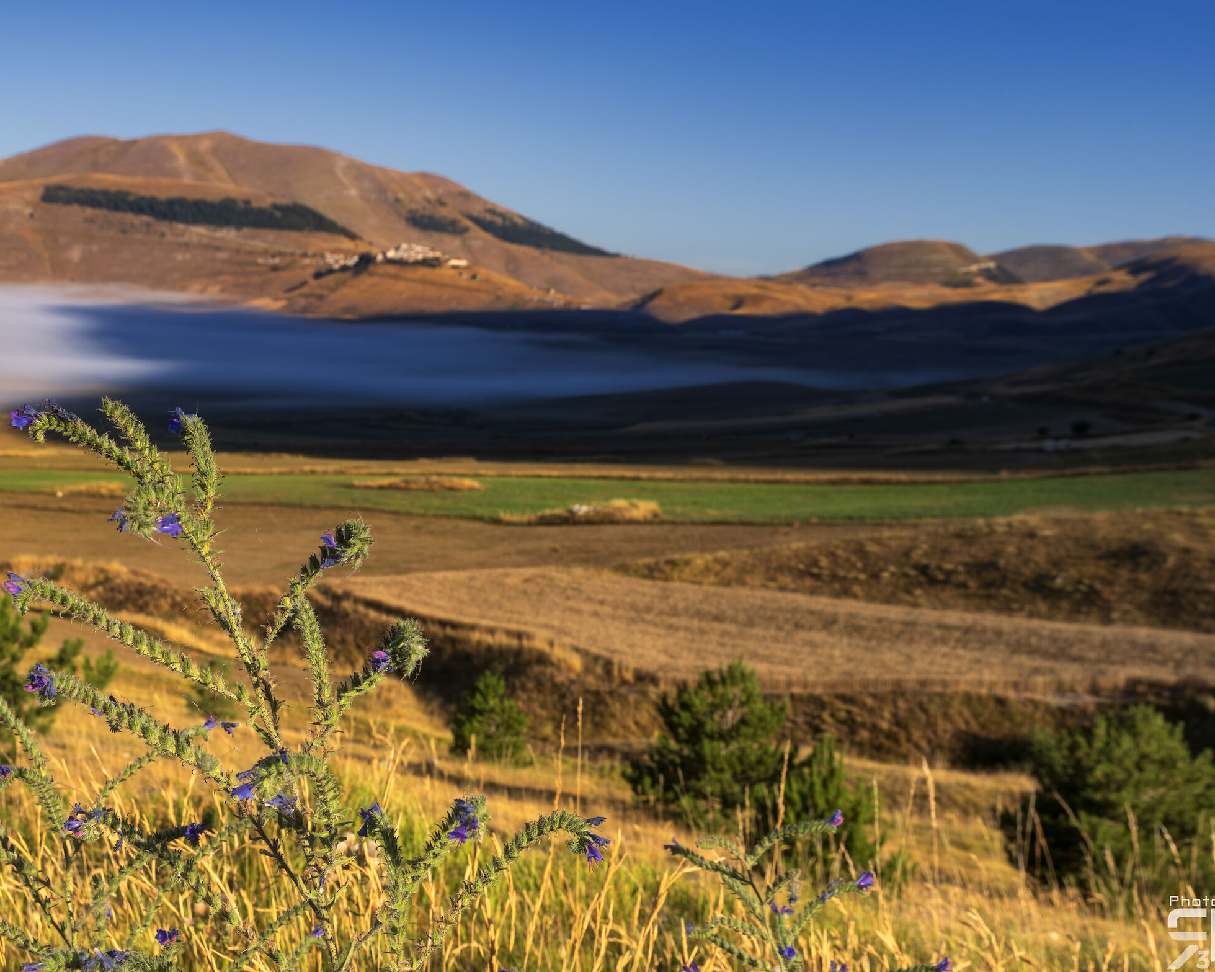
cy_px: 478
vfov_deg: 32.7
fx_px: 1654
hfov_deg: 40.2
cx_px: 493
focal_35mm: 46
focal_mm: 40
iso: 64
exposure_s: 1/60
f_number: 11
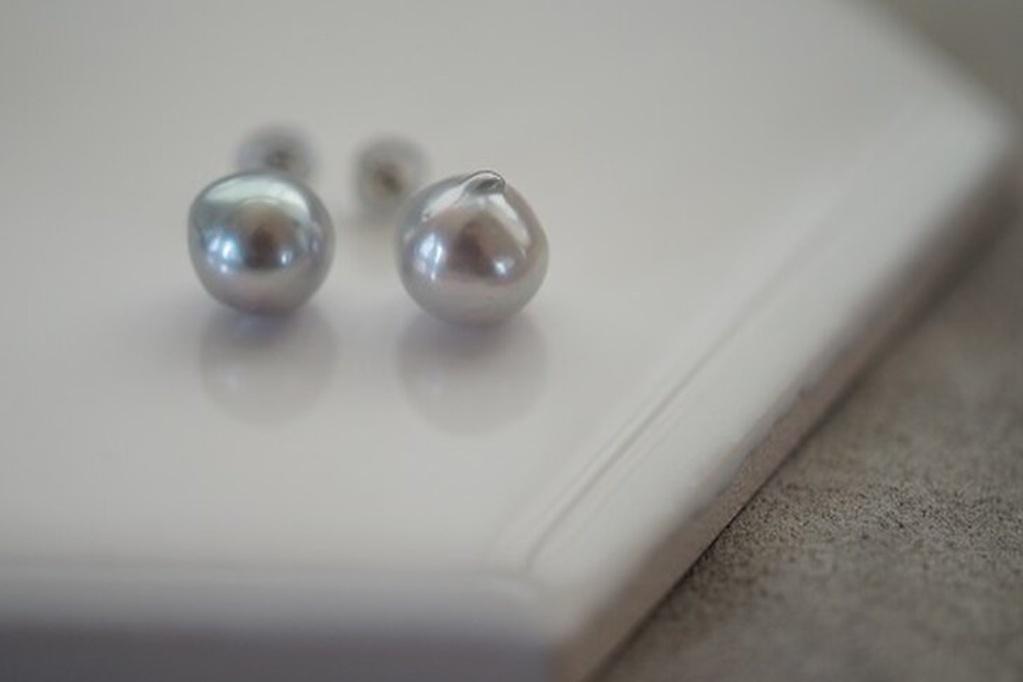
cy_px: 337
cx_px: 450
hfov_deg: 30.5
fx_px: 1875
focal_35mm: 66
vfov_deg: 20.6
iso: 1000
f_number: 4
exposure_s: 1/160
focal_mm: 50
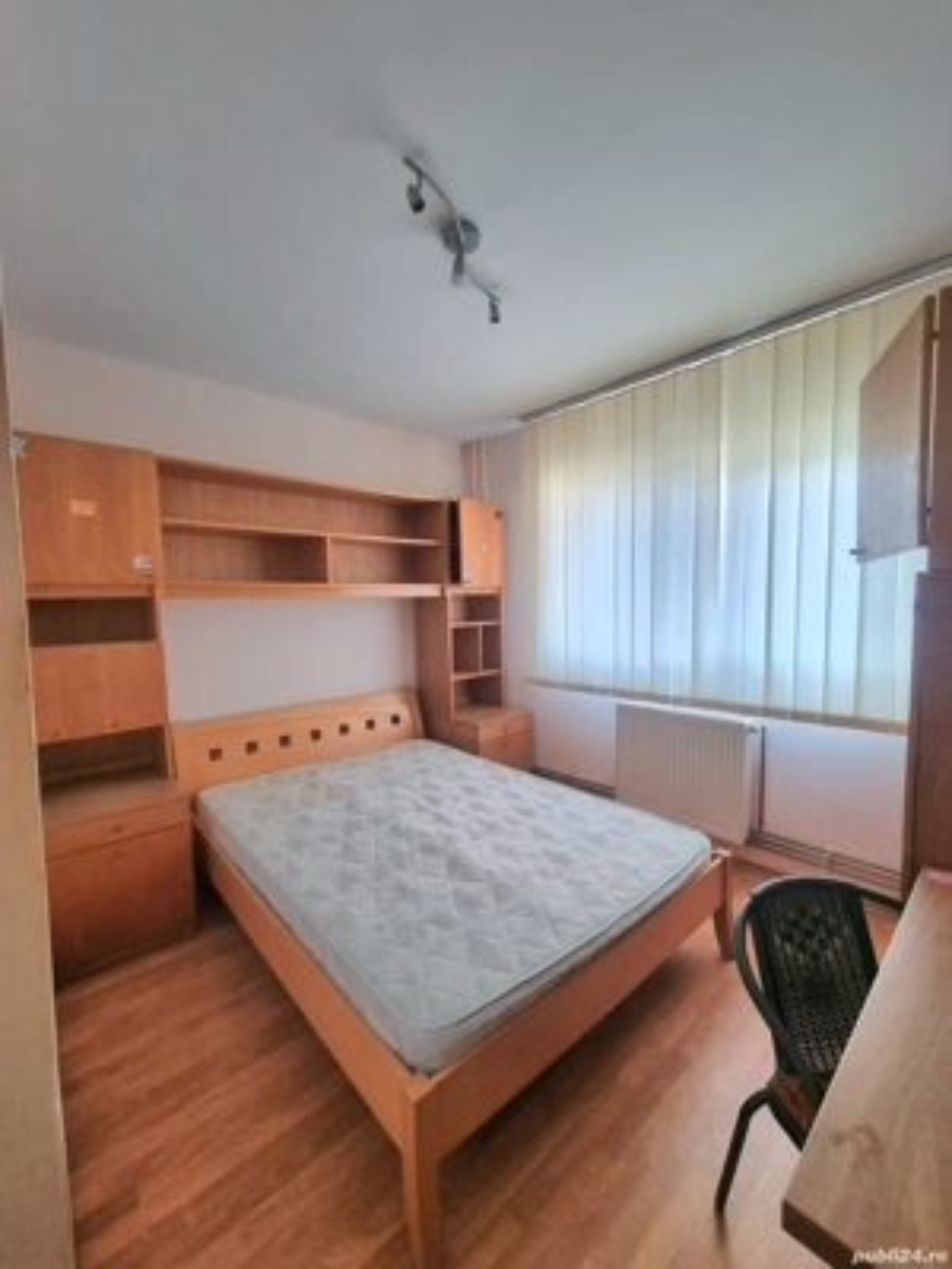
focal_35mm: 13
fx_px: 477
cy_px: 634
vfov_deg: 106.2
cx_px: 476
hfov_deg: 89.9
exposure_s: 1/50
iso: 100
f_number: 2.2
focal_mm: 2.2
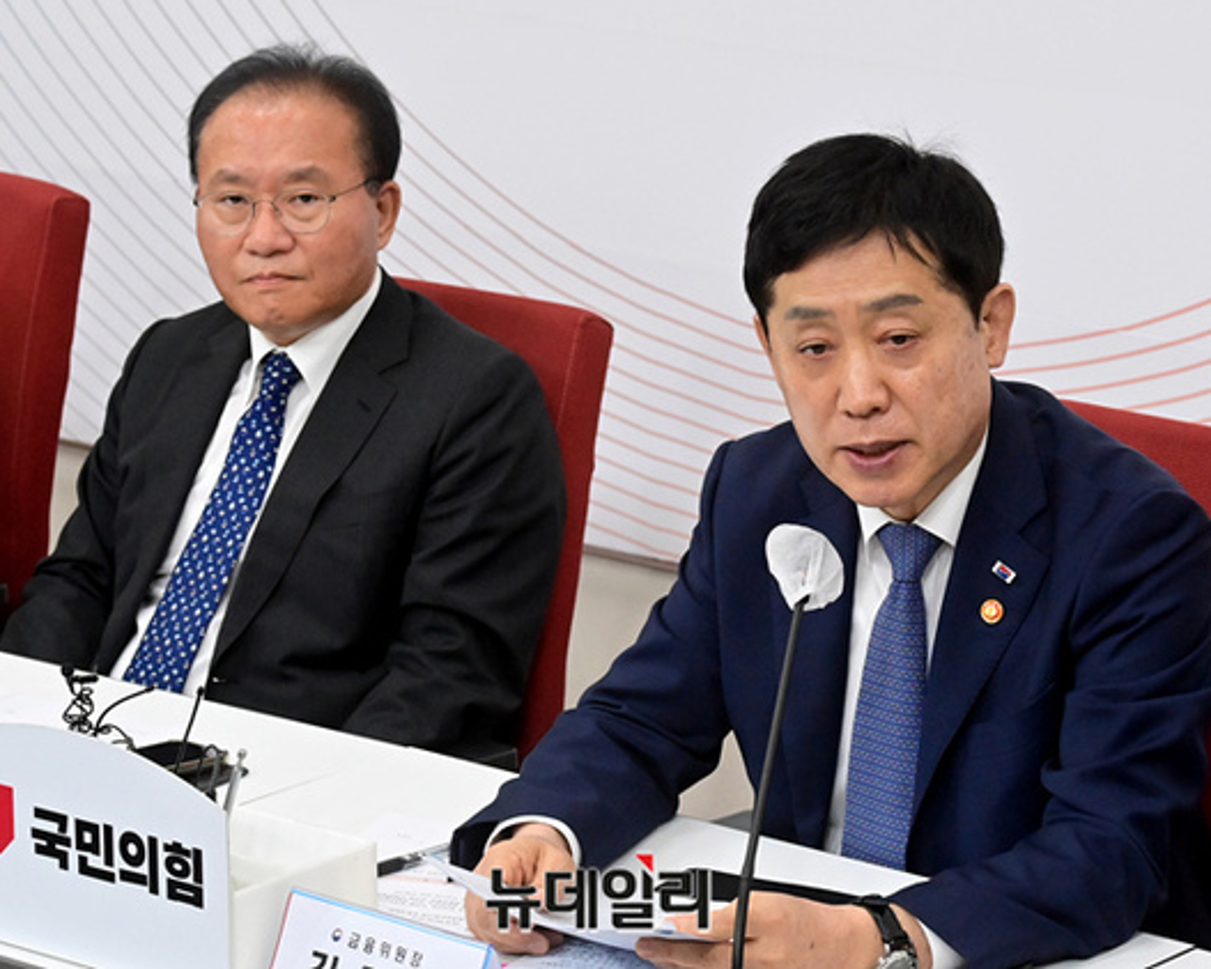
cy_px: 481
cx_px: 595
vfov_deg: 13.5
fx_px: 4087
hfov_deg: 16.9
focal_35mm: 114
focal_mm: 100
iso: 6400
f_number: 9
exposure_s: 1/250
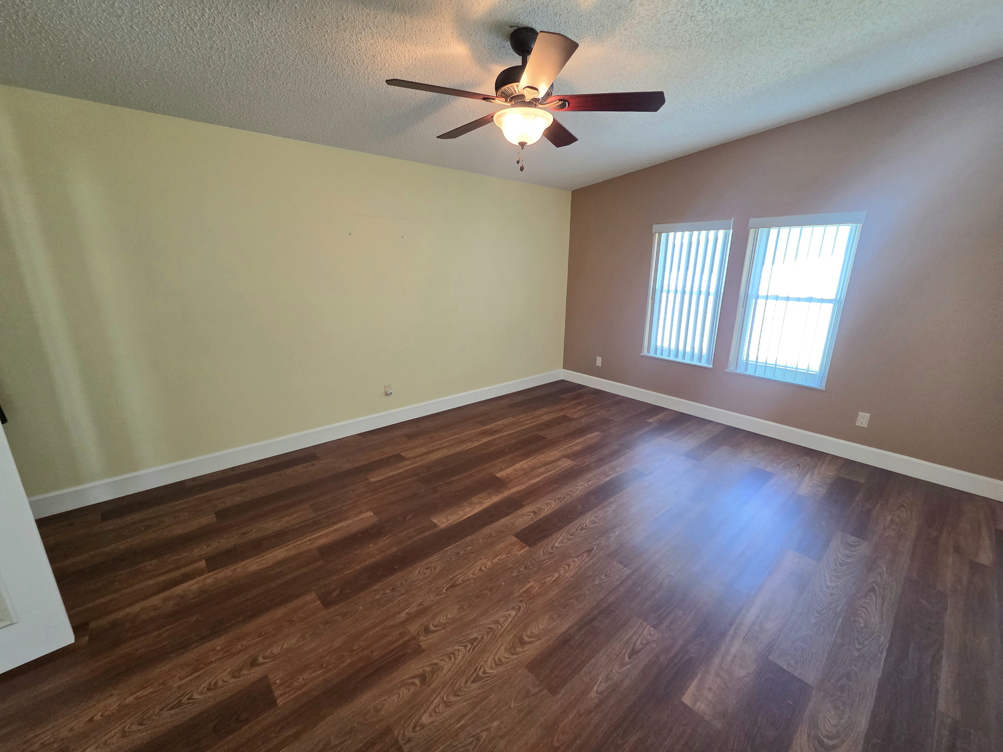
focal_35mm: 13
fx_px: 377
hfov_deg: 106.2
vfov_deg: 89.9
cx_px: 502
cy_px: 376
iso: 200
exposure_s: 1/60.2
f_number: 2.2
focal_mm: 2.2
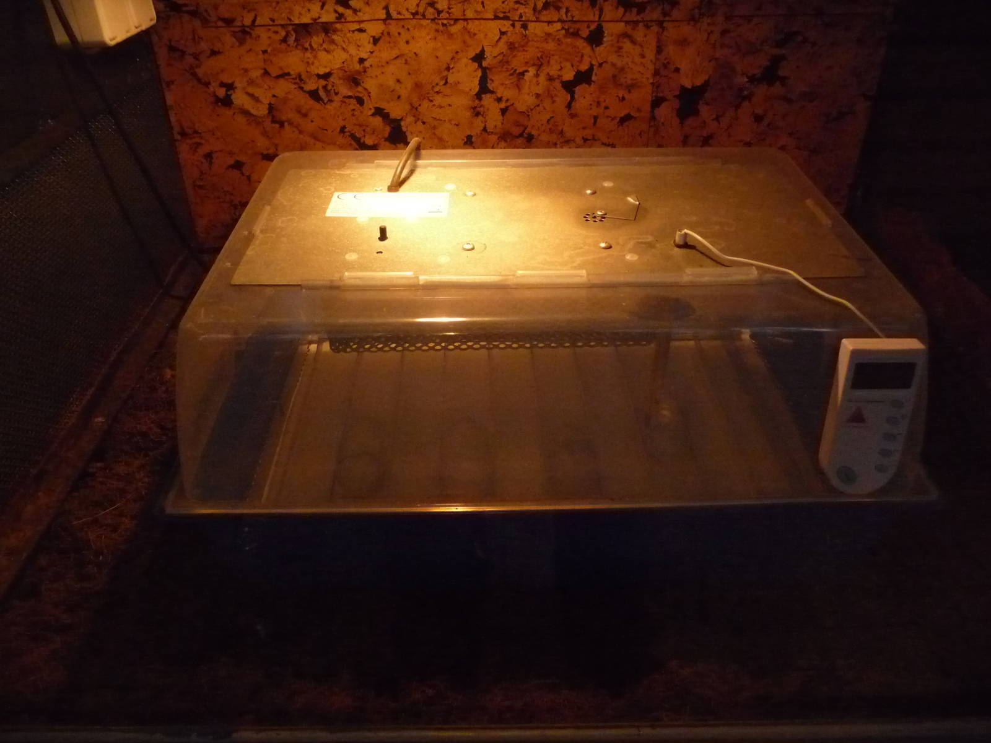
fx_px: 802
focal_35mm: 28
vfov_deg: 49.7
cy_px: 372
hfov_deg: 63.4
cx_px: 496
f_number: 3.3
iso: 800
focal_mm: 4.7
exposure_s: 1/50
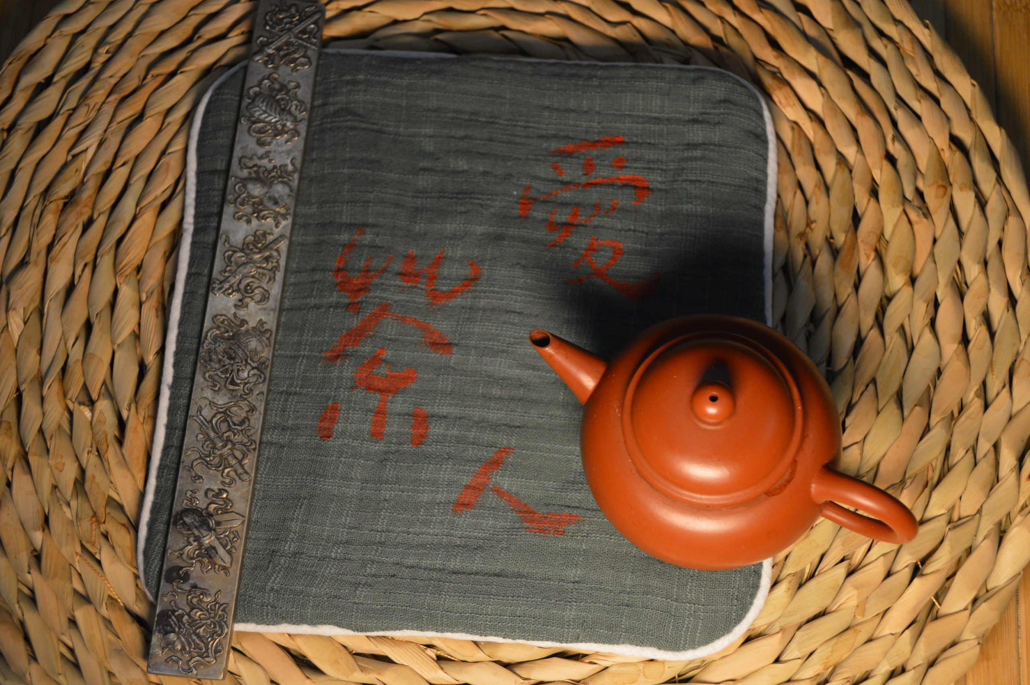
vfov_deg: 29.8
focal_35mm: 45
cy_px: 342
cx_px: 515
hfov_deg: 43.6
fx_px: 1286
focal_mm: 30
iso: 640
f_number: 4.5
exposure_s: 1/60
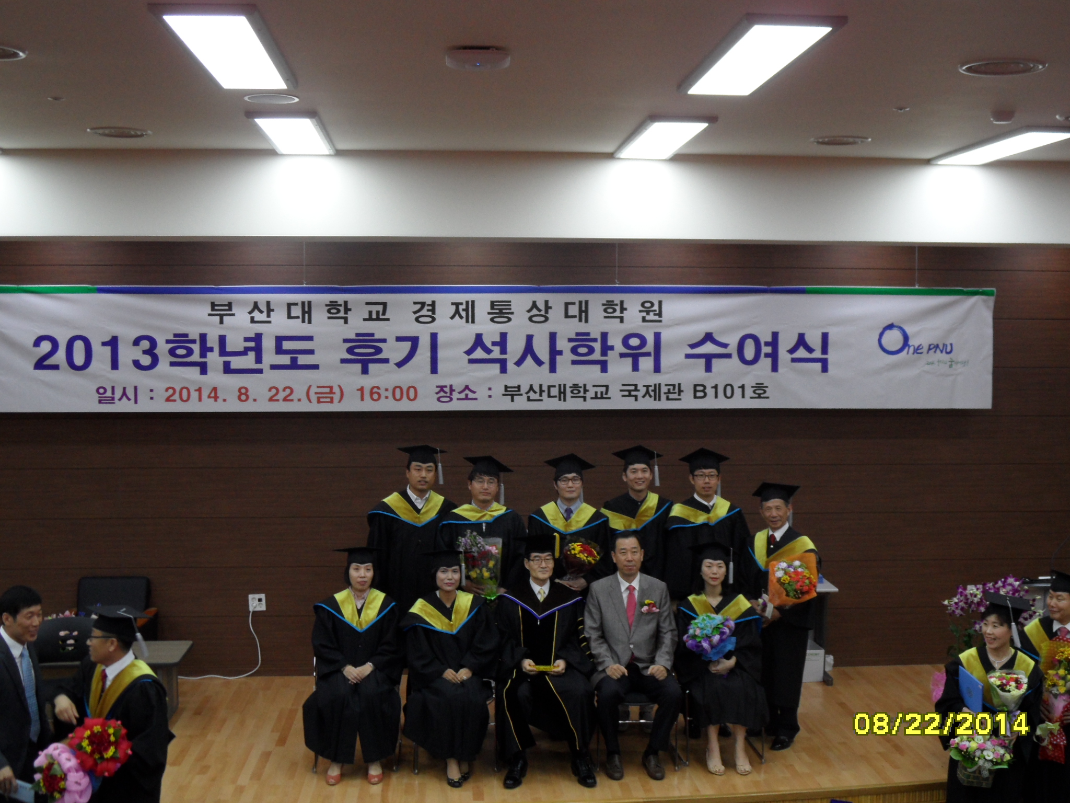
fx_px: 1236
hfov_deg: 46.8
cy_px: 402
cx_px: 535
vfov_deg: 36.0
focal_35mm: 40
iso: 160
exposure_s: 1/45
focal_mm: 6.5
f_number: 3.6
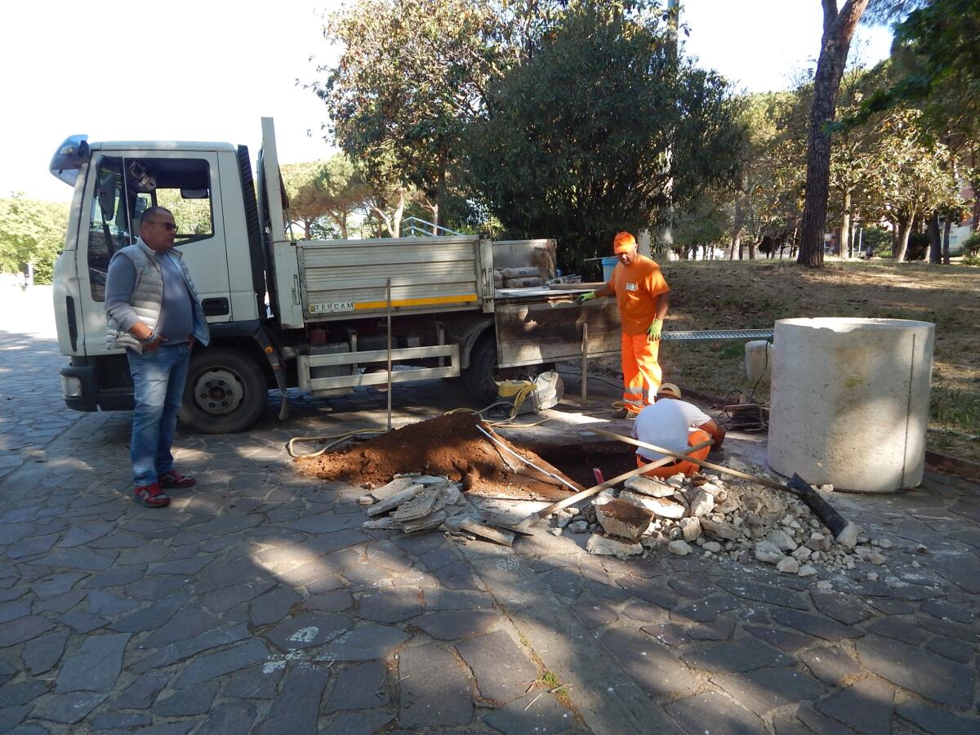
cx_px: 490
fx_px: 651
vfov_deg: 58.9
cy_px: 368
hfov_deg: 73.9
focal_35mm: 23
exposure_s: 1/250
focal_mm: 4
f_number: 3
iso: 125
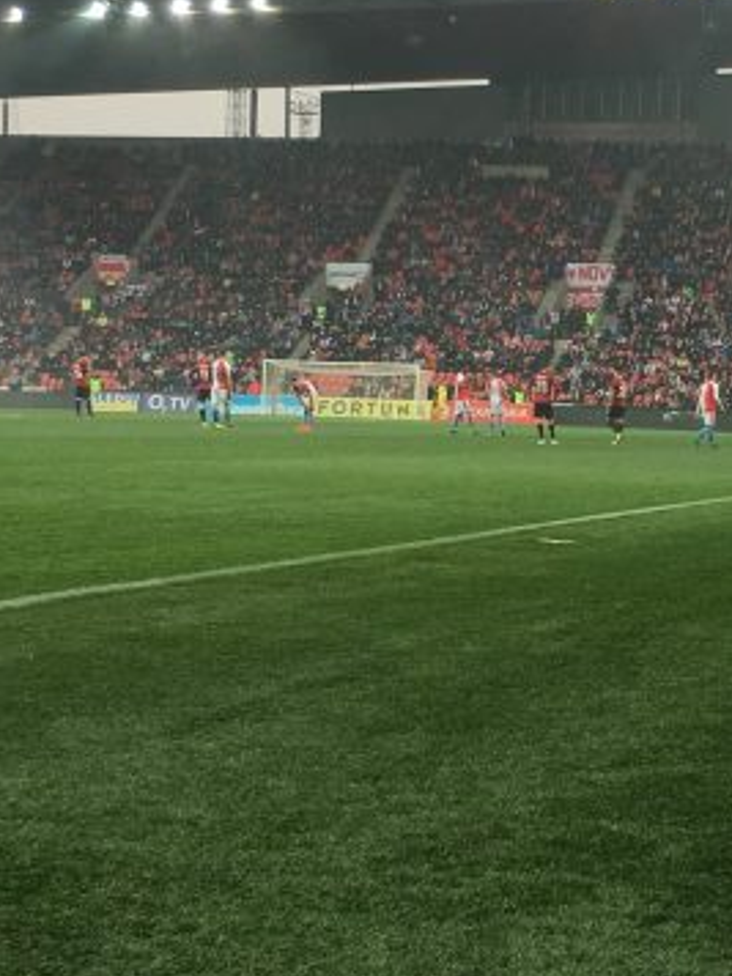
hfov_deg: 16.8
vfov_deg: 22.5
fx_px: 2453
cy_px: 547
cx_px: 633
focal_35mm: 87
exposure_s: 1/100
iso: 32
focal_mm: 4.15
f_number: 2.2
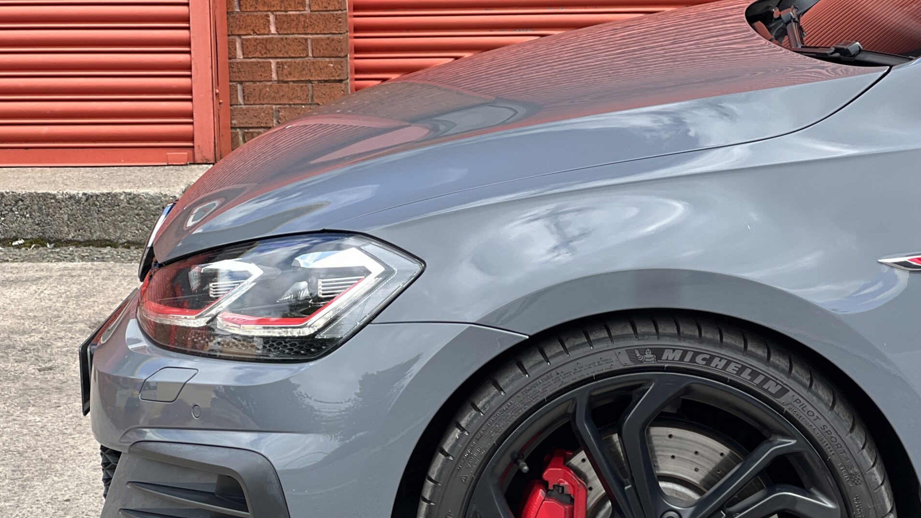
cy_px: 419
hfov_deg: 18.9
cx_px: 554
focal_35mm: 113
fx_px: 2760
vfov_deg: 10.7
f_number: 2.8
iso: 50
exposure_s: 1/121
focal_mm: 9
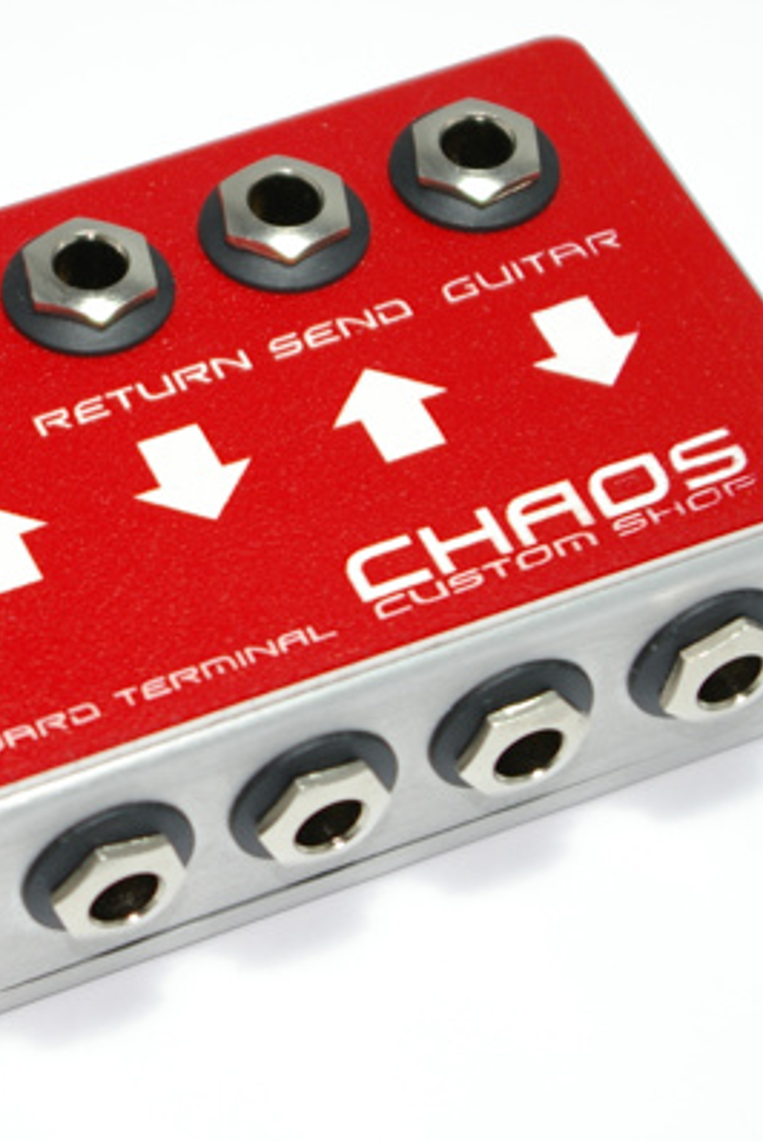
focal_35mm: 102
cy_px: 572
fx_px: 3229
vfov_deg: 20.0
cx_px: 161
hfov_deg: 13.4
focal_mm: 45
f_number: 4.5
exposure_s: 1/60
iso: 200
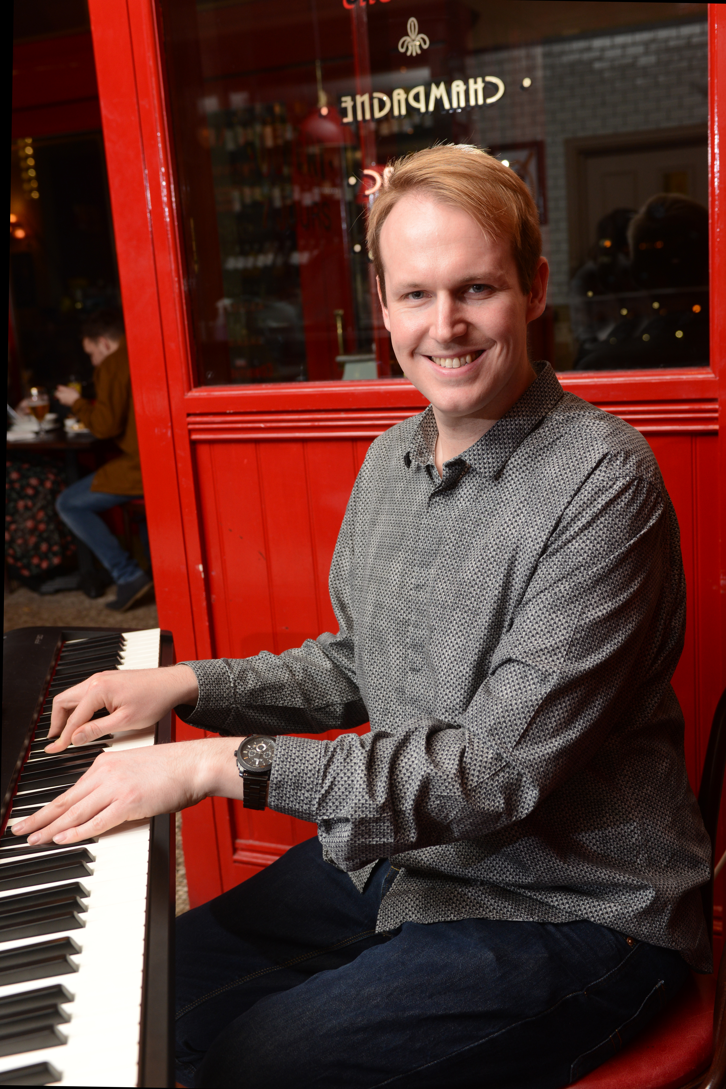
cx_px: 363
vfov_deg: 48.5
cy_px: 544
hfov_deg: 33.4
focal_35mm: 40
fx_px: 1210
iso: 500
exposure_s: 1/60
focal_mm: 40
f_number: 6.3
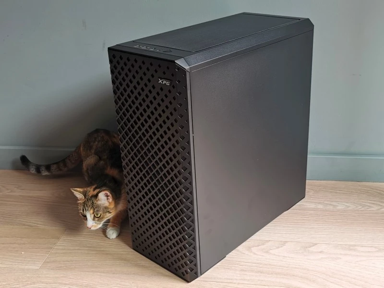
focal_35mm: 43
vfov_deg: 33.6
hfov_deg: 43.9
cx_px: 192
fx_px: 477
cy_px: 144
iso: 64
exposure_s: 1/99.9
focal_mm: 5.56
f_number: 1.6
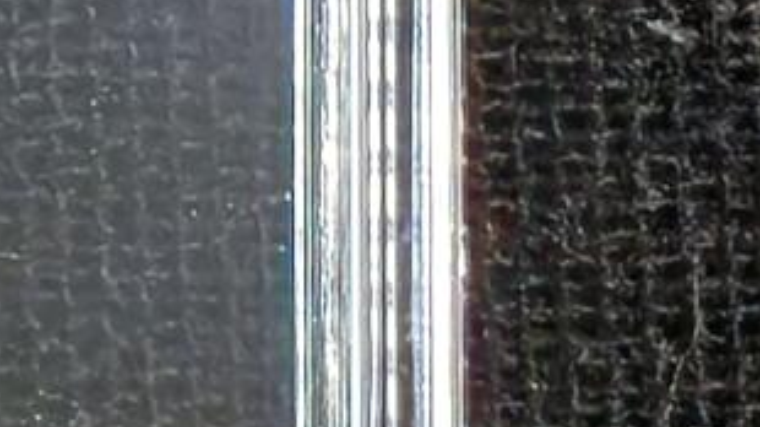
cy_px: -552
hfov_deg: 3.2
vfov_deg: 1.8
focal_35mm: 664
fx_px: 13374
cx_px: -699
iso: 50
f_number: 1.5
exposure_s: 1/483
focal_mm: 4.94
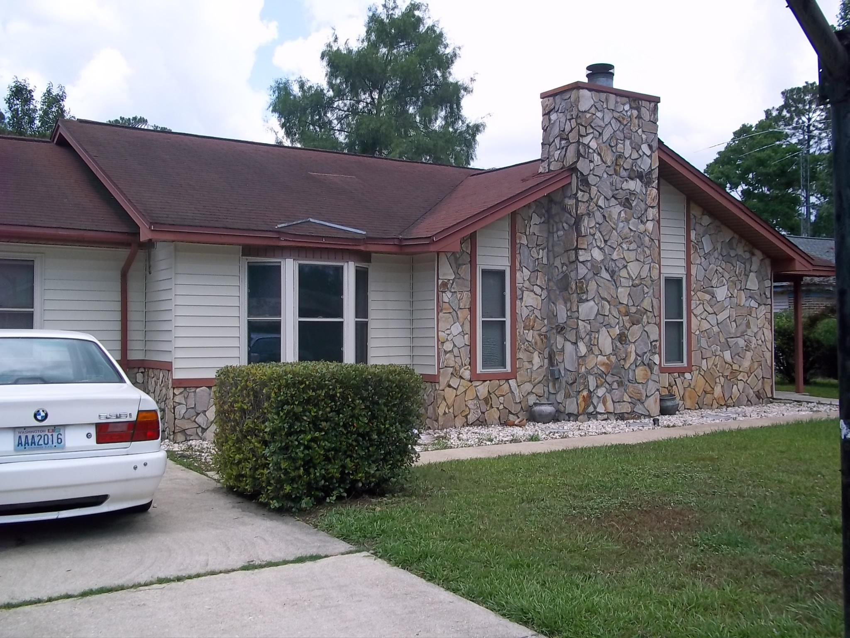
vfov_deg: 39.7
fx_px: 884
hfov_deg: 51.4
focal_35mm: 36
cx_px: 425
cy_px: 319
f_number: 8
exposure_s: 1/125
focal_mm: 6.5
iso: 80
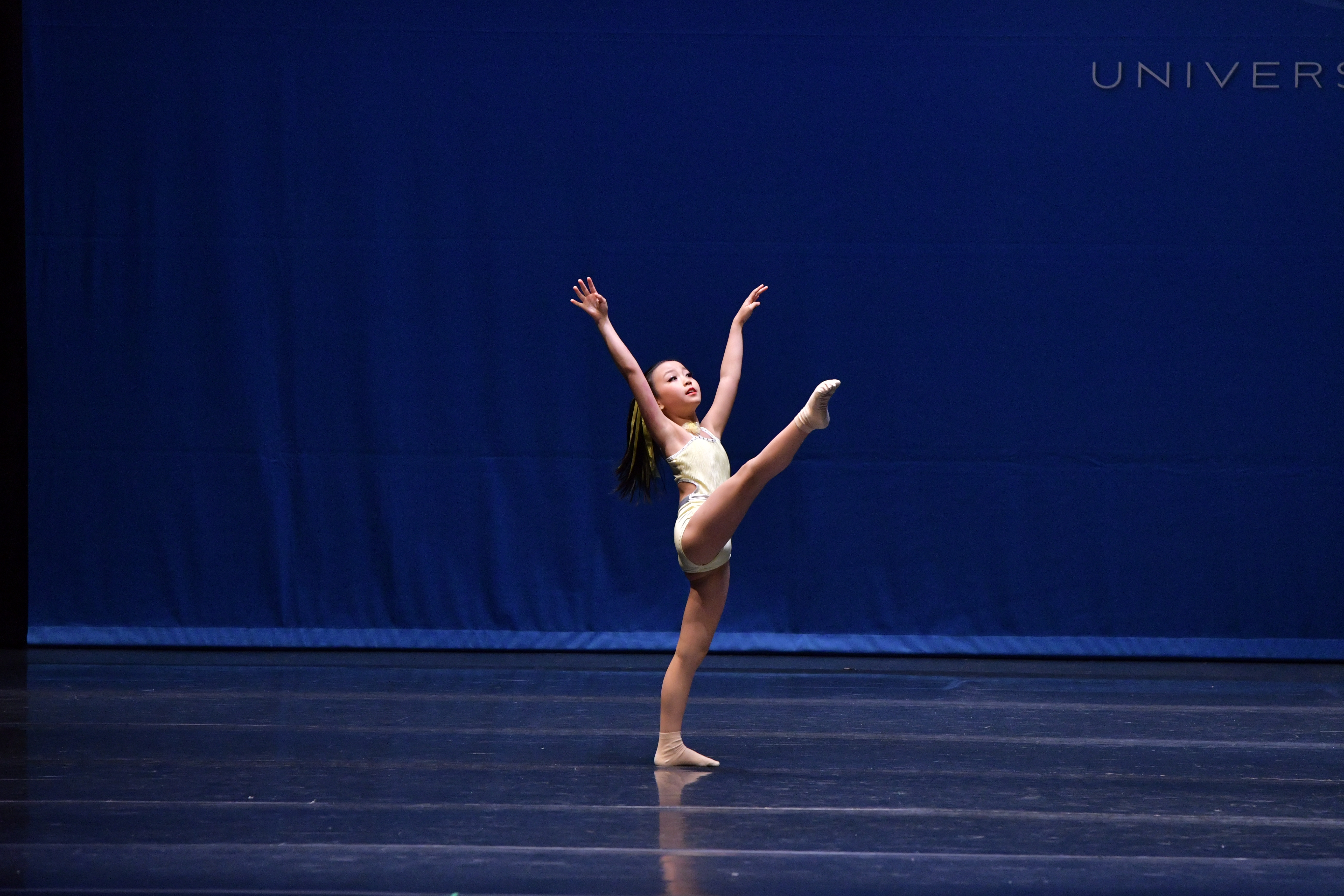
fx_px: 11199
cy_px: 448
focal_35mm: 300
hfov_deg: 6.9
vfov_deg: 4.6
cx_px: 672
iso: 1600
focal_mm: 200
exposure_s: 1/1250
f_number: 3.5
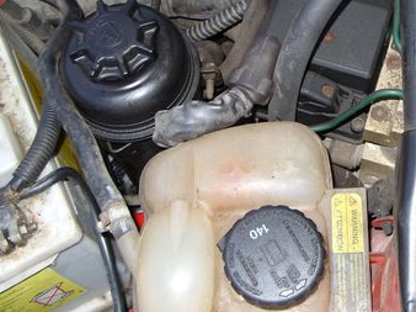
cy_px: 90
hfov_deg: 26.3
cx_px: 361
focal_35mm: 72
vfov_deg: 20.3
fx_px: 865
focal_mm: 7.8
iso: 50
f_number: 2.8
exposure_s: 1/30
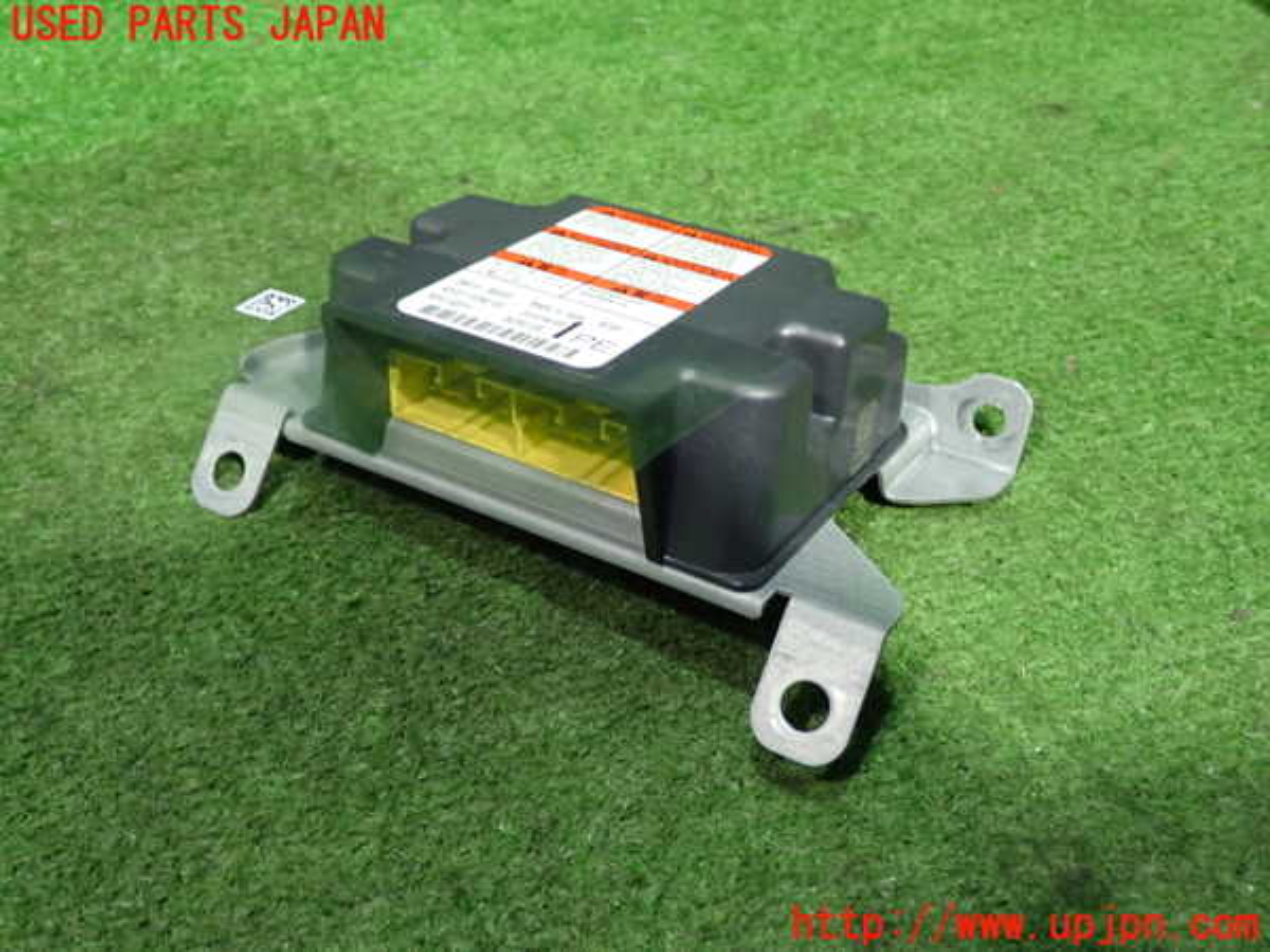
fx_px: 1394
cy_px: 476
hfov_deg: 49.0
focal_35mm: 38
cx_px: 635
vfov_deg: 37.7
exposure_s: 1/30
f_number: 2.7
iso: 1000
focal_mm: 6.83
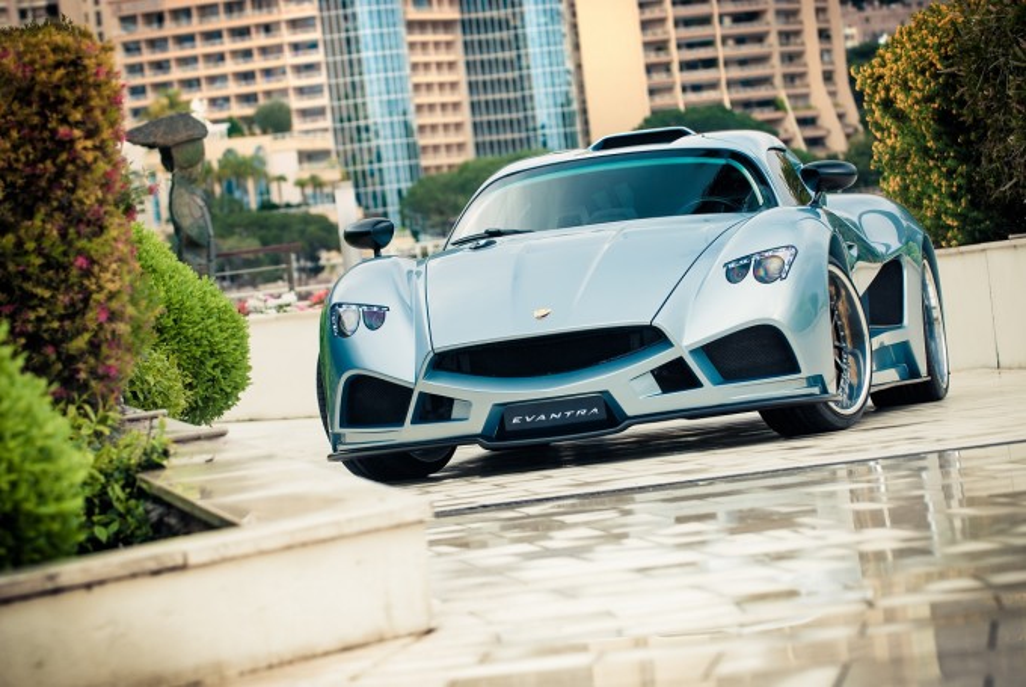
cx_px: 513
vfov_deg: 8.7
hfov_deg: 13.0
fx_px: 4493
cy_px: 344
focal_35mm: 158
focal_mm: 105
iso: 100
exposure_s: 1/60
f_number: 5
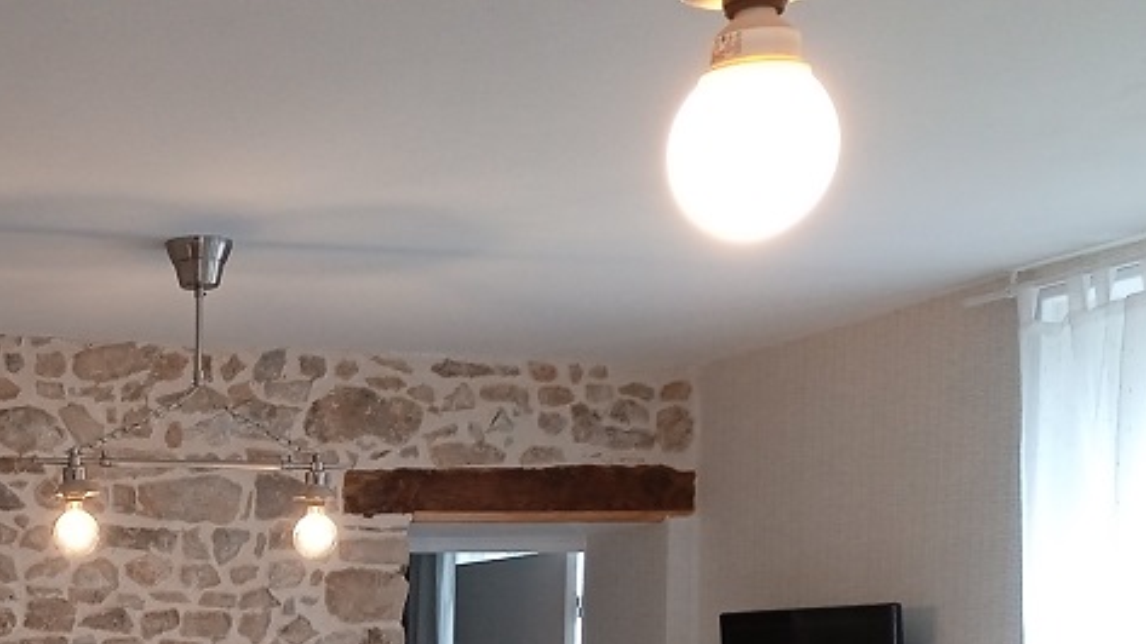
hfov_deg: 30.6
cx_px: 131
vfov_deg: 16.8
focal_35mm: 66
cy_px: 927
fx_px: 2005
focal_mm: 3.43
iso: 190
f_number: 2.2
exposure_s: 1/25
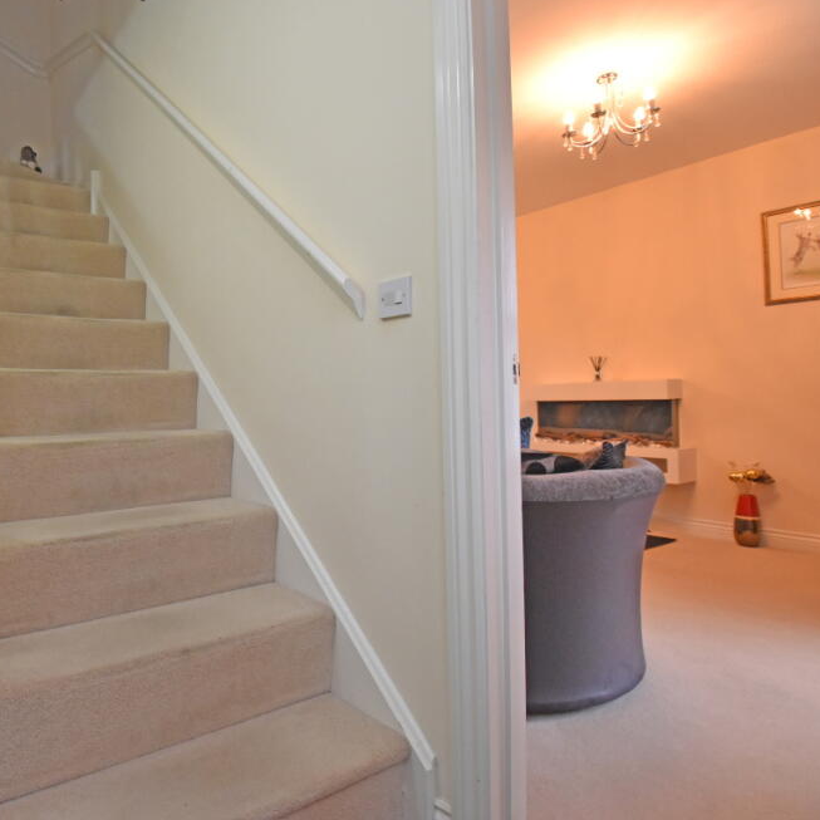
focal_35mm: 20
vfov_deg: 74.8
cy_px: 395
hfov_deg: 70.1
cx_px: 211
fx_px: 536
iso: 1400
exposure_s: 1/125
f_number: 4
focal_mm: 10
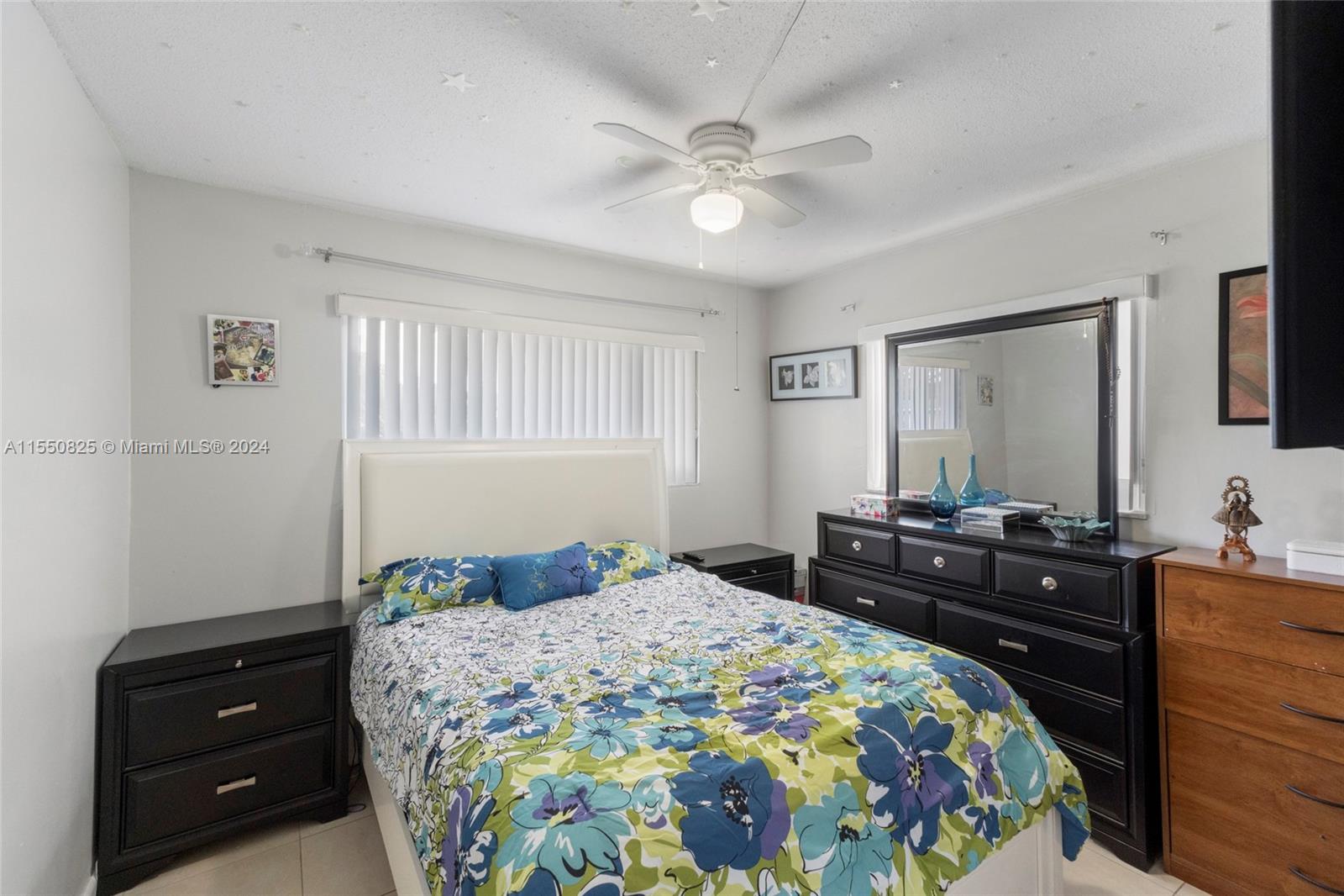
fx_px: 560
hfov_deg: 100.4
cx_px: 672
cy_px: 448
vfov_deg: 77.3
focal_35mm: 15
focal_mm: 10
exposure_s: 1/80
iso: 800
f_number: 8
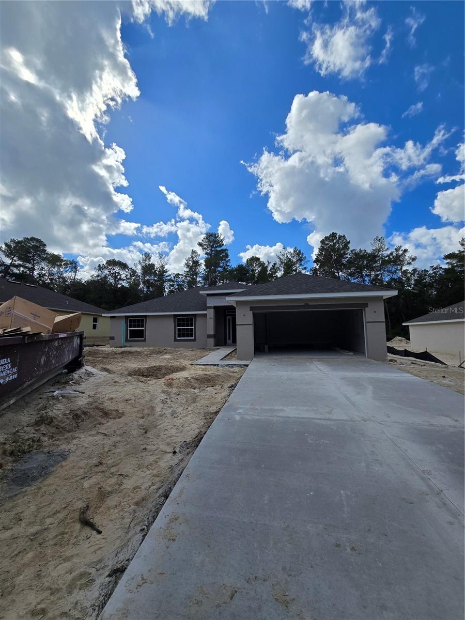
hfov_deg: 89.9
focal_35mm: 13
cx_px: 232
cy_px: 310
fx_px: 233
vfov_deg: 106.2
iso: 50
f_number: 2.2
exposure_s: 1/4641
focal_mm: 2.2
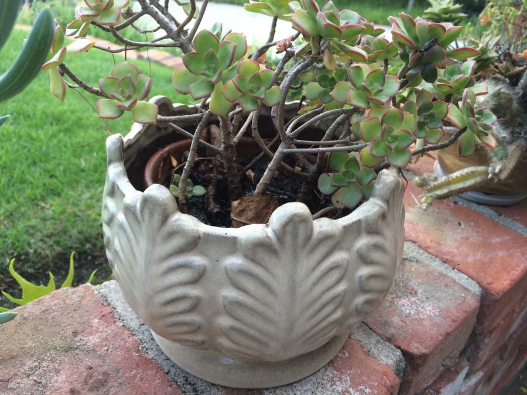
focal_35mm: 30
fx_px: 457
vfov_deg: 46.8
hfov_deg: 60.0
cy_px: 198
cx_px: 264
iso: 64
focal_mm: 4.12
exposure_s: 1/120
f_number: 2.2
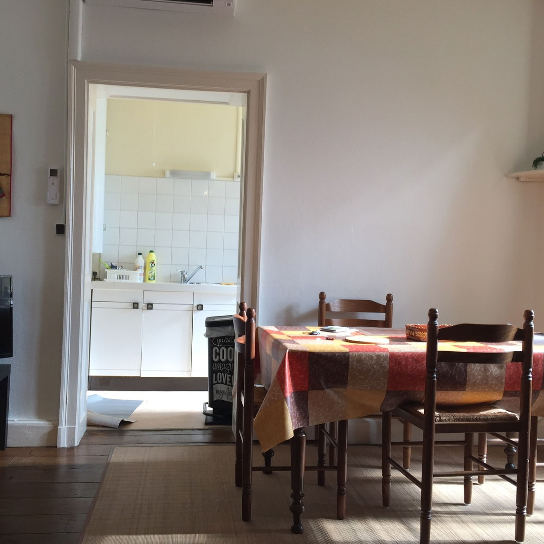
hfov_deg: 47.2
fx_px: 622
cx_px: 252
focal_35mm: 35
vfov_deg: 47.2
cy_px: 275
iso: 40
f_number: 2.2
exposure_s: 1/100
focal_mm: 4.15
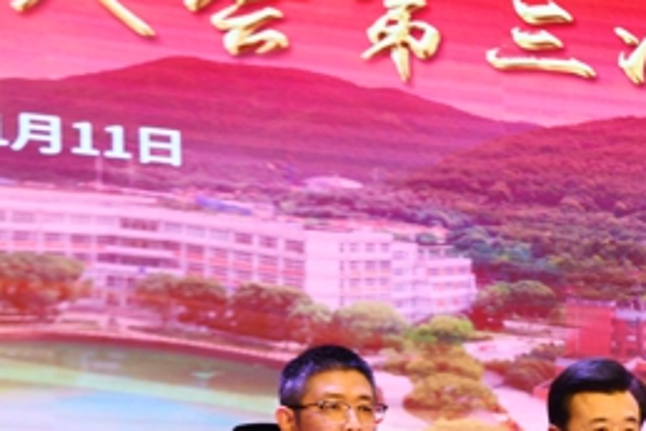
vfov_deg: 7.8
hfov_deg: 11.5
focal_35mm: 174
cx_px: 801
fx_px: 3122
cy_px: 502
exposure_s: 1/100
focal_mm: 66
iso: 800
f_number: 7.1
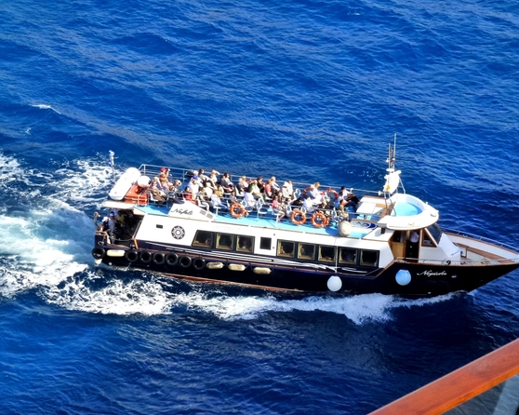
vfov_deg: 12.1
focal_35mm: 127
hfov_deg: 15.2
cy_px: 208
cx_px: 260
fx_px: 1950
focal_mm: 21.7
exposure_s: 1/320
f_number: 5.1
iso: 250
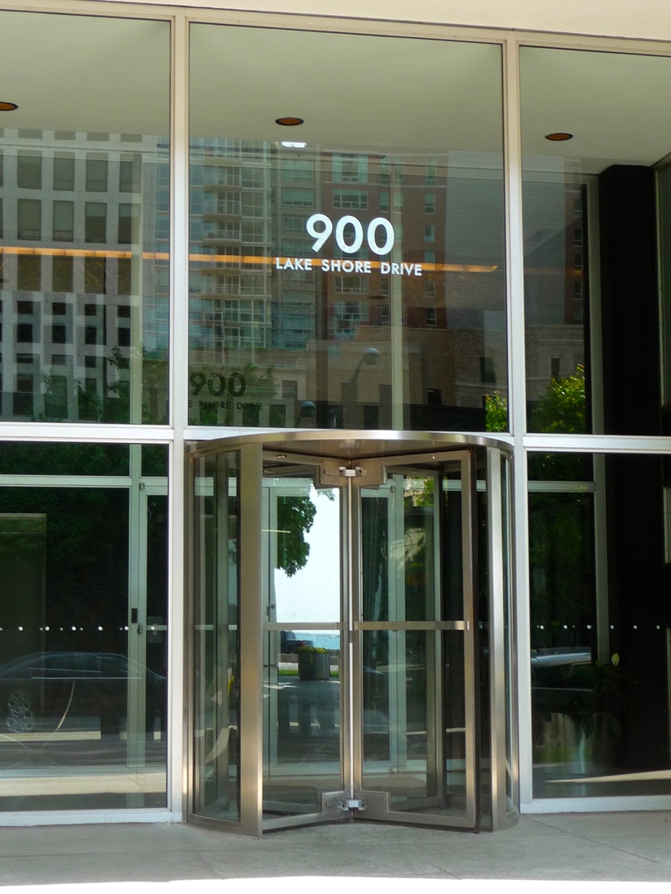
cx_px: 336
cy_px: 447
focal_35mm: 65
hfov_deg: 22.6
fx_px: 1680
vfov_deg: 29.8
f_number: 4.2
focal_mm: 8
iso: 100
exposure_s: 1/50
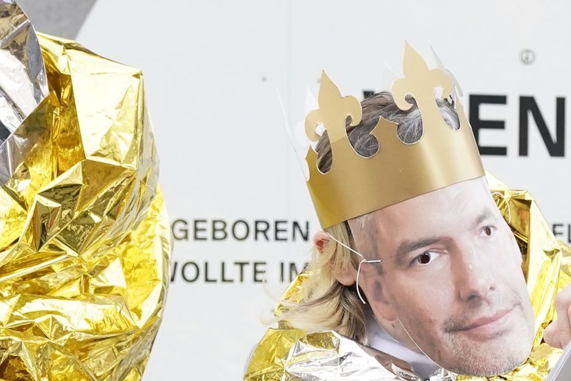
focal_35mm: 133
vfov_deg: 10.3
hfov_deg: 15.3
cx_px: 467
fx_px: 2110
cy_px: 340
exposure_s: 1/400
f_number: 4.5
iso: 1250
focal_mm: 31
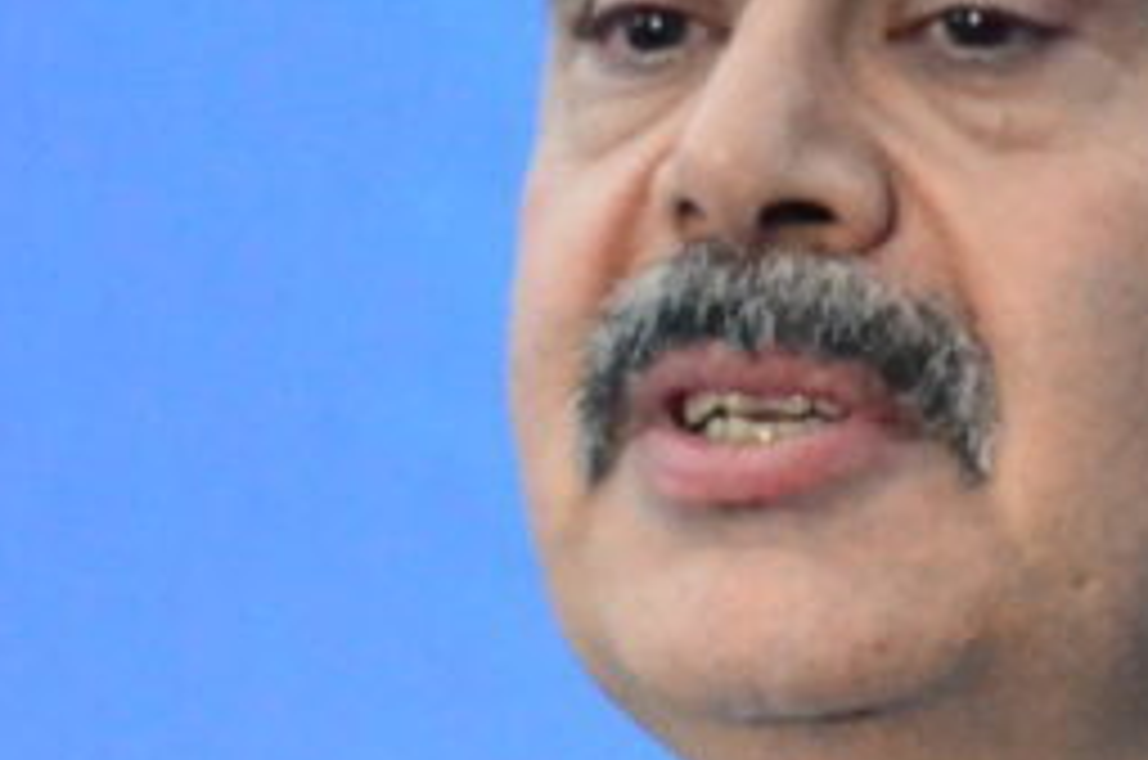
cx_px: 707
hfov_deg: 2.2
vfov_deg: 1.5
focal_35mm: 920
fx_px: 29282
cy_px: 747
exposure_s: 1/40
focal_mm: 122
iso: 6400
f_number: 4.2
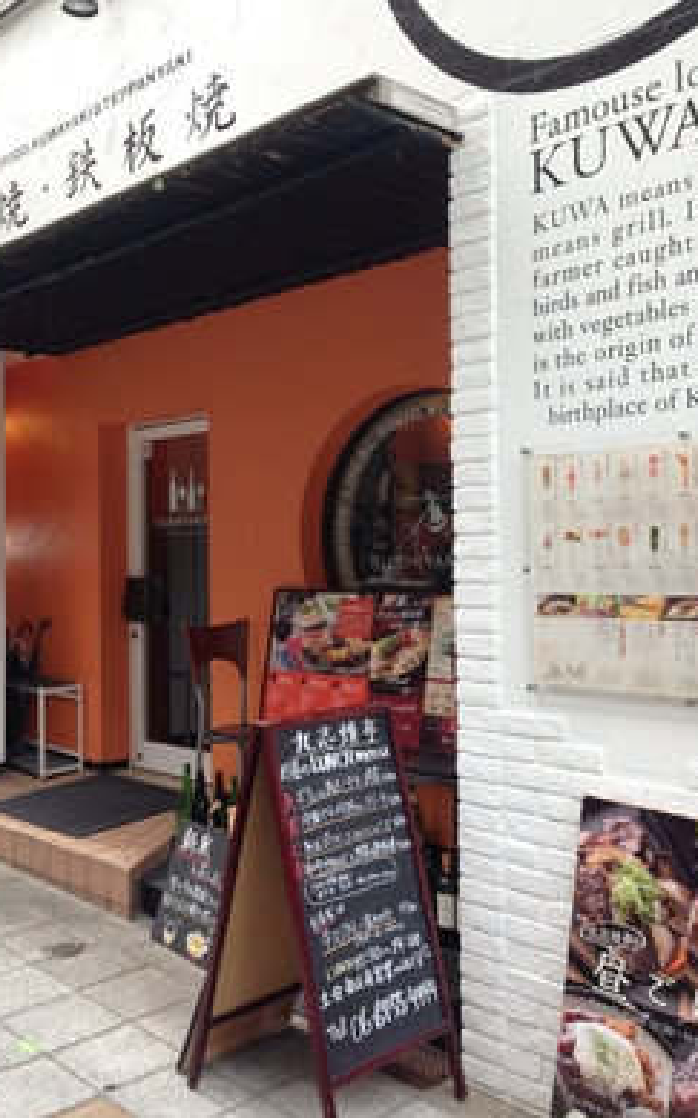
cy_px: 546
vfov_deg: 54.0
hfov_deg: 35.2
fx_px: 1096
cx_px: 276
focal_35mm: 36
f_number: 2.4
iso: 50
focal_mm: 4.12
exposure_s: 1/120
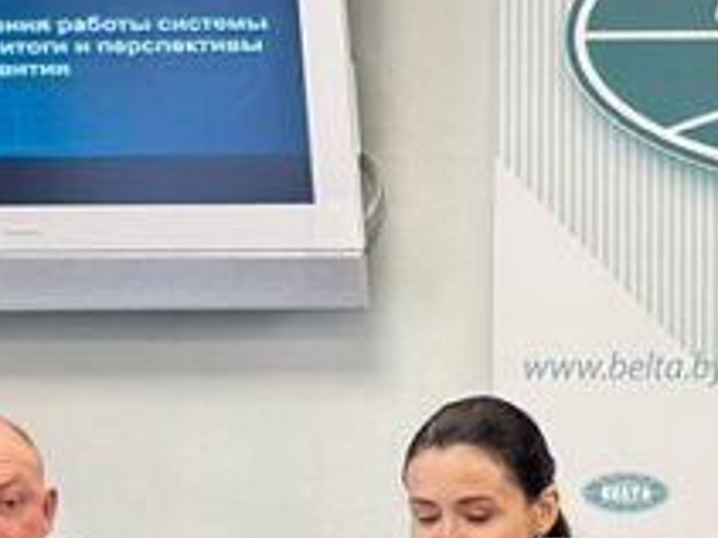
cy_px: 286
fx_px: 4830
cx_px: 1371
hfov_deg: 8.1
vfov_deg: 6.4
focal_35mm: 233
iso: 250
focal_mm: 6.86
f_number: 1.78
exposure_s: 1/100
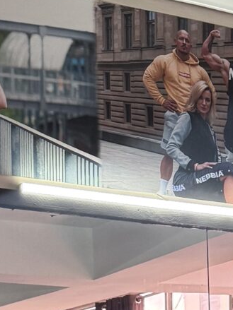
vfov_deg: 13.1
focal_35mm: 140
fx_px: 1257
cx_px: 266
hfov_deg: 10.4
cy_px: 511
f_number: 1.78
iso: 200
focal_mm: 6.76
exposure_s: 1/100
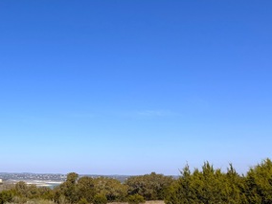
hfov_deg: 33.7
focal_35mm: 54
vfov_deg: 26.2
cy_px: 182
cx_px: 29
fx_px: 424
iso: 80
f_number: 1.78
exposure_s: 1/7092
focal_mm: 6.76
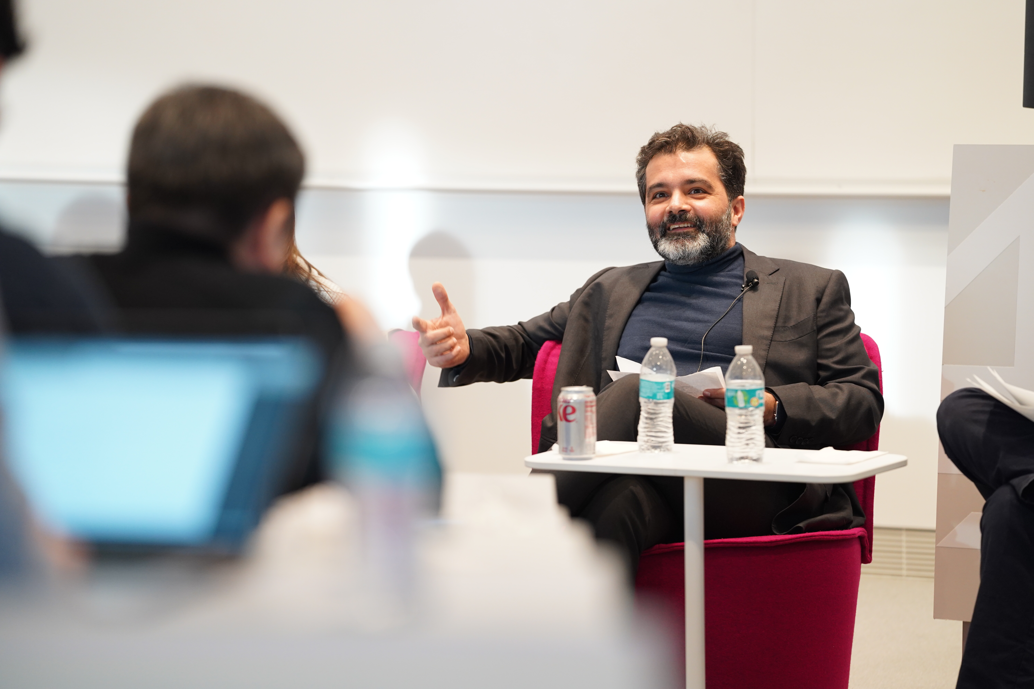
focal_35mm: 198
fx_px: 5687
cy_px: 344
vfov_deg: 6.9
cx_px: 517
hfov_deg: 10.4
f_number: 2.8
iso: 1250
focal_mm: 198
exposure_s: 1/125
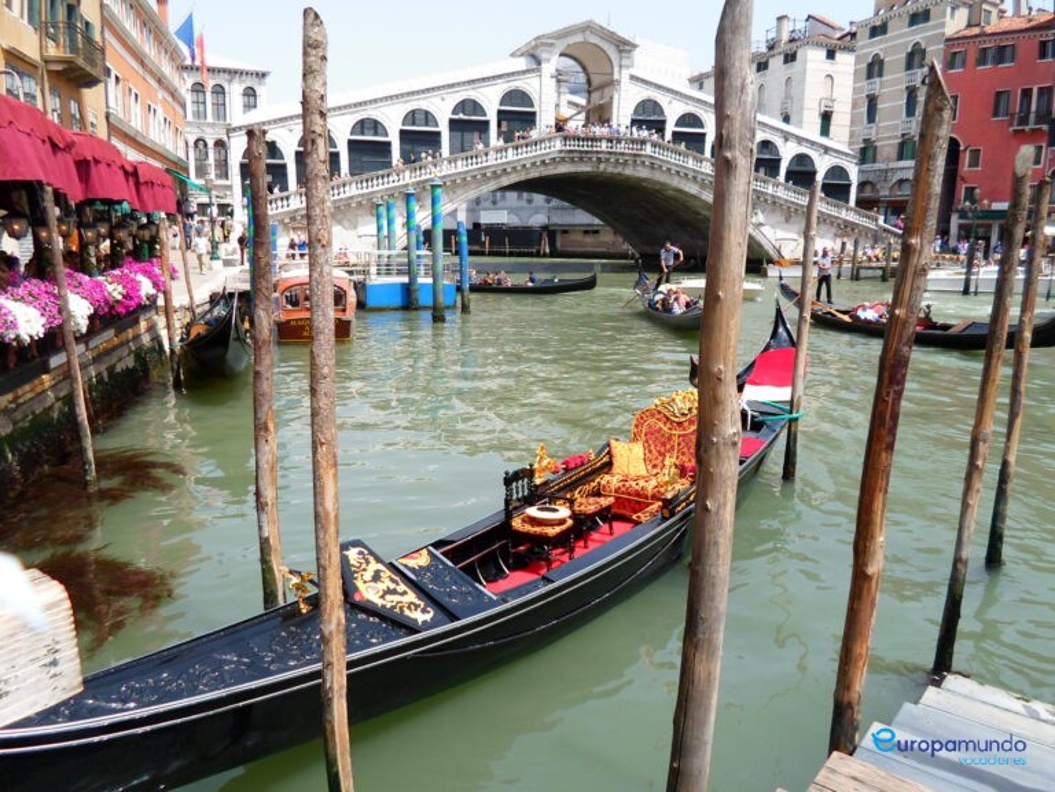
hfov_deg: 69.4
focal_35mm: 25
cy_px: 396
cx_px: 528
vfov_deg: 54.9
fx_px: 762
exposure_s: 1/1000
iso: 80
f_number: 2.5
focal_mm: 4.5
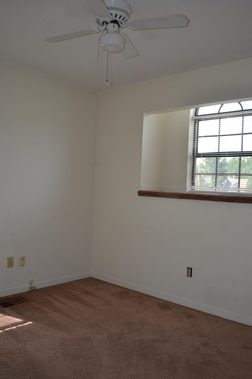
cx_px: 126
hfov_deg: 43.6
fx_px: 315
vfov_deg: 61.9
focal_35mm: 30
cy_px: 190
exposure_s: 1/125
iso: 125
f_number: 4
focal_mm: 20
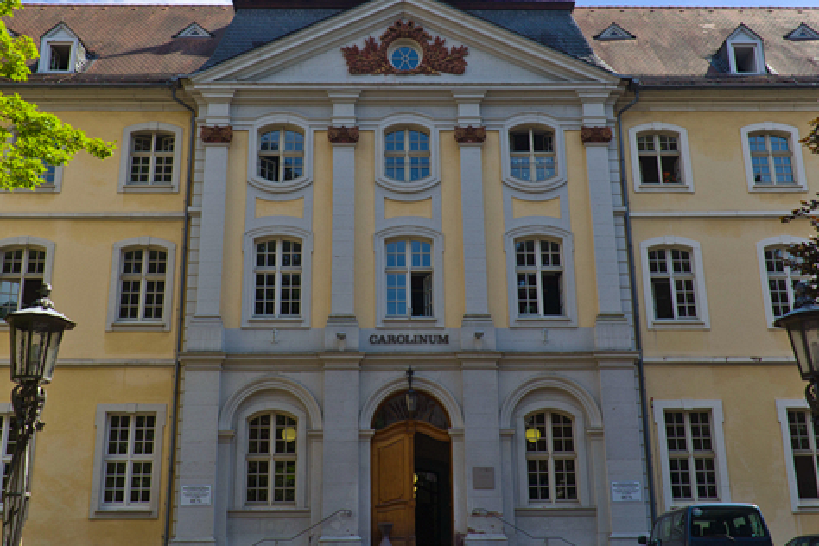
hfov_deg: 45.4
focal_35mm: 43
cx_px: 377
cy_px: 205
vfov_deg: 31.1
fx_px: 978
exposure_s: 1/400
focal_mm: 20
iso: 100
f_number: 4.5
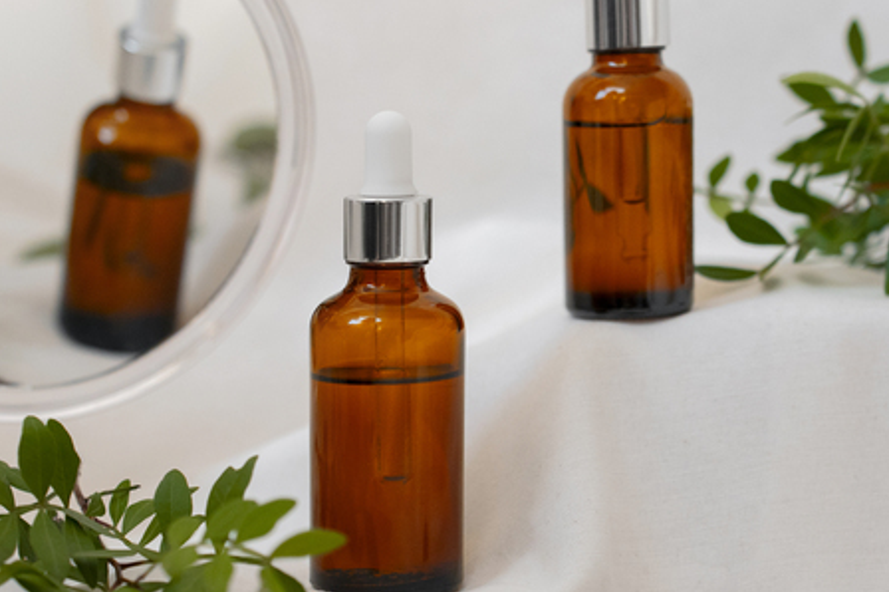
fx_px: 2936
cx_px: 526
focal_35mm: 119
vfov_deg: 11.5
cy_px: 347
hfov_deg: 17.2
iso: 1250
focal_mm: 69
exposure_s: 1/200
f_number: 3.5
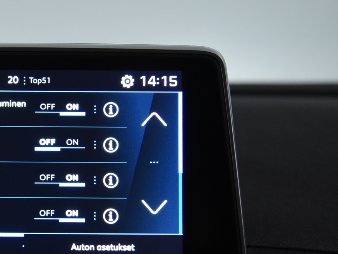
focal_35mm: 82
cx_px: 32
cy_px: 159
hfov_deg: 23.2
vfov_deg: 18.0
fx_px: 801
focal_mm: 46
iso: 4000
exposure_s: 1/250
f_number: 4
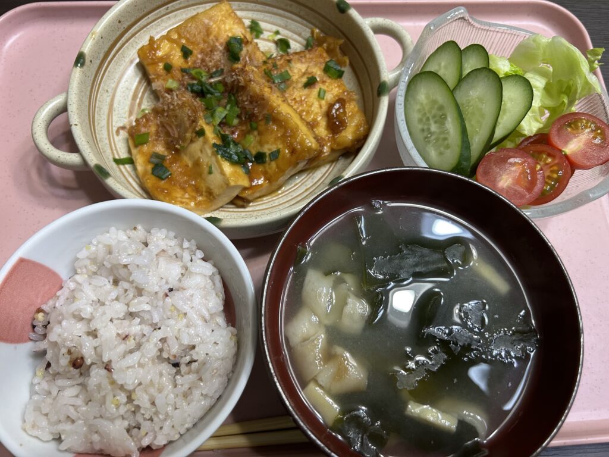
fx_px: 457
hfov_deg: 67.3
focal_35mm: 26
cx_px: 304
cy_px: 228
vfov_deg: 53.1
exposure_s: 1/85
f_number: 1.5
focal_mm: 5.7
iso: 125
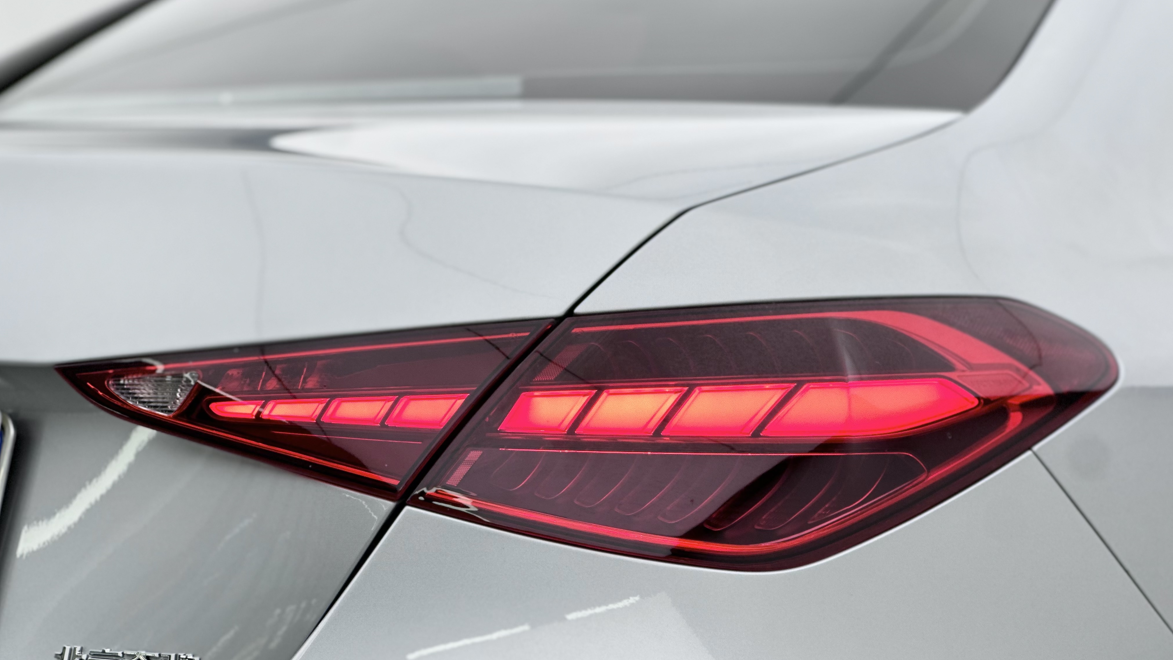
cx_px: 586
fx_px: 2613
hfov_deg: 25.3
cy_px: 424
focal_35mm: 84
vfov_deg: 14.4
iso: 50
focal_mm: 9
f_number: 2.8
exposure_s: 1/100
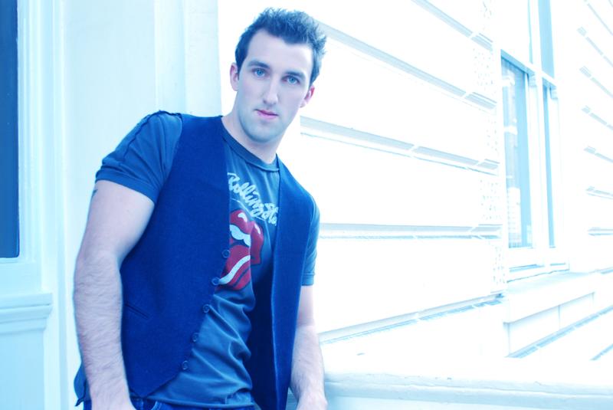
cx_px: 306
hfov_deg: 38.8
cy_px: 205
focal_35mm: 51
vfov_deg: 26.5
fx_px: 869
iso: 500
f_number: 4.5
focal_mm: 34
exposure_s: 1/80
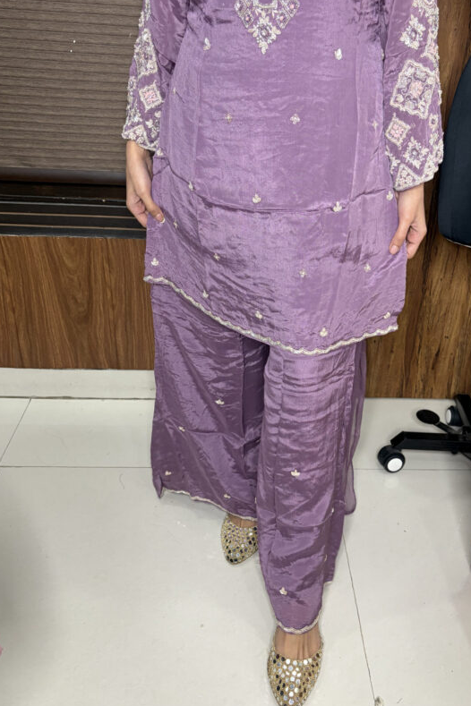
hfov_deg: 41.0
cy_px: 327
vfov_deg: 58.7
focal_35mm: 32
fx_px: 628
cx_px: 273
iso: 160
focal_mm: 5.96
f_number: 1.6
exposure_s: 1/50
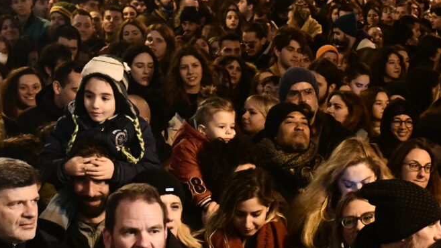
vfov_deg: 12.3
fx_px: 1146
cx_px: 448
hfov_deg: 21.0
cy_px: 221
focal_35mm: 98
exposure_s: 1/80
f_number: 3.2
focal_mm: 24
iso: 5000
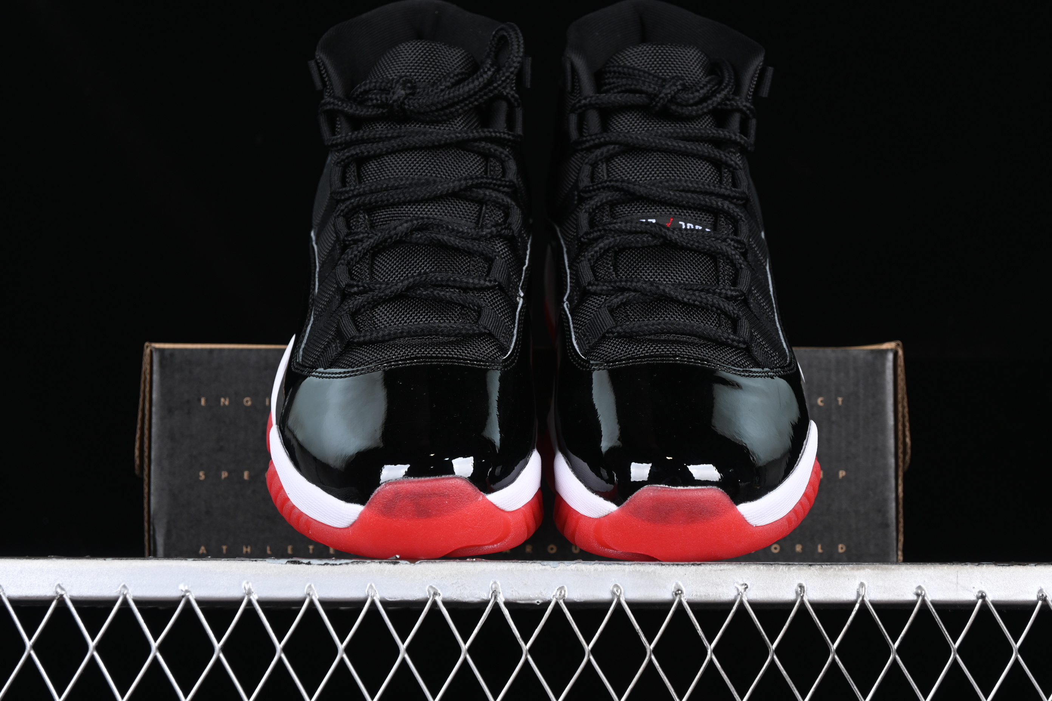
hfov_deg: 27.0
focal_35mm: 75
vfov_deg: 18.2
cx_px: 526
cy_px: 350
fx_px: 2191
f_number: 6.3
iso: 160
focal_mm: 50
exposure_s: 1/60
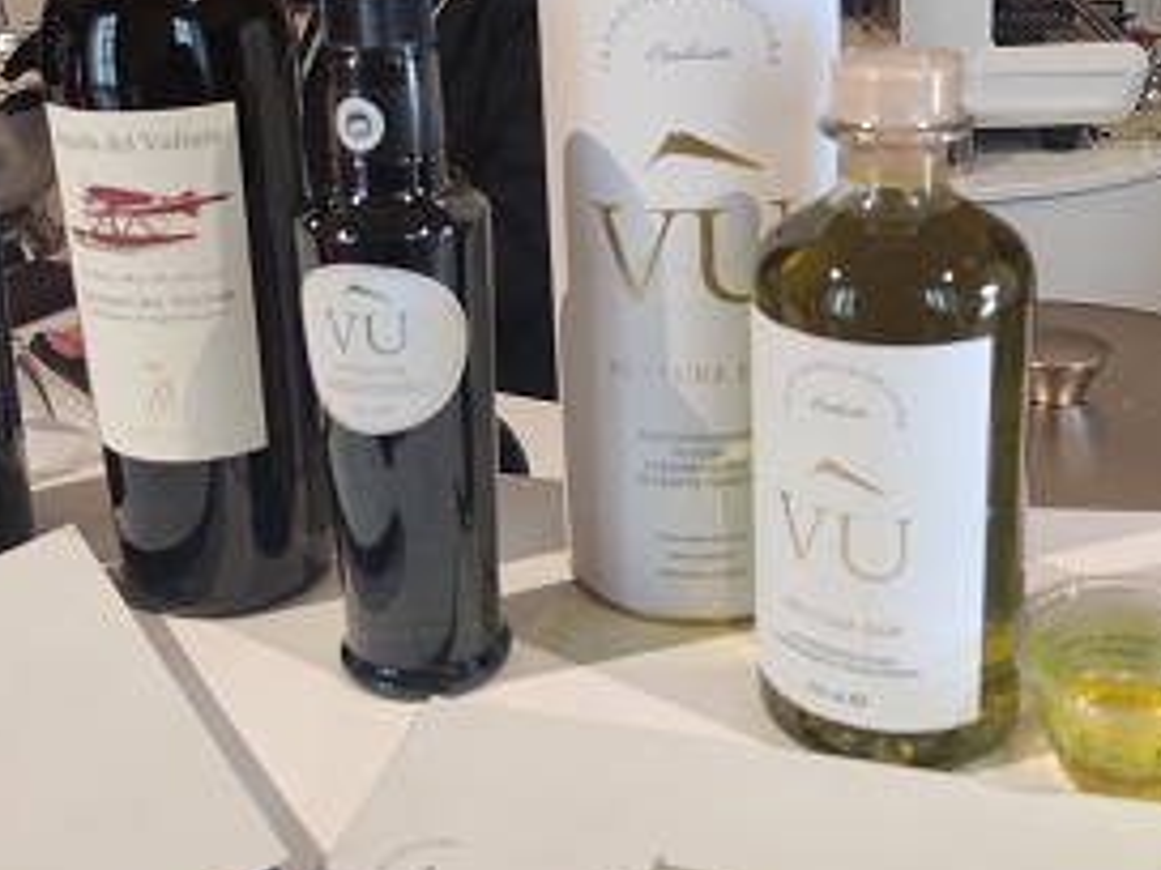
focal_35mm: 46
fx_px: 1543
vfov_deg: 31.0
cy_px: 232
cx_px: 551
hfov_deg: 41.2
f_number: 1.89
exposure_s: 1/100
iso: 288
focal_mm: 5.43
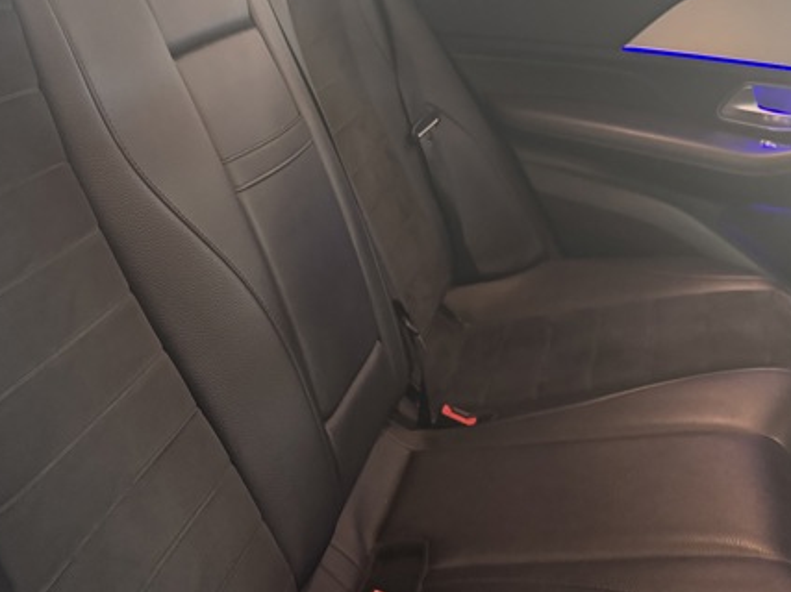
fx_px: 1028
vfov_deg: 32.1
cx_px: 269
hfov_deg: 41.6
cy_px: 259
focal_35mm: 45
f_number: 1.78
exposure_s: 1/33
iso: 800
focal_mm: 6.76
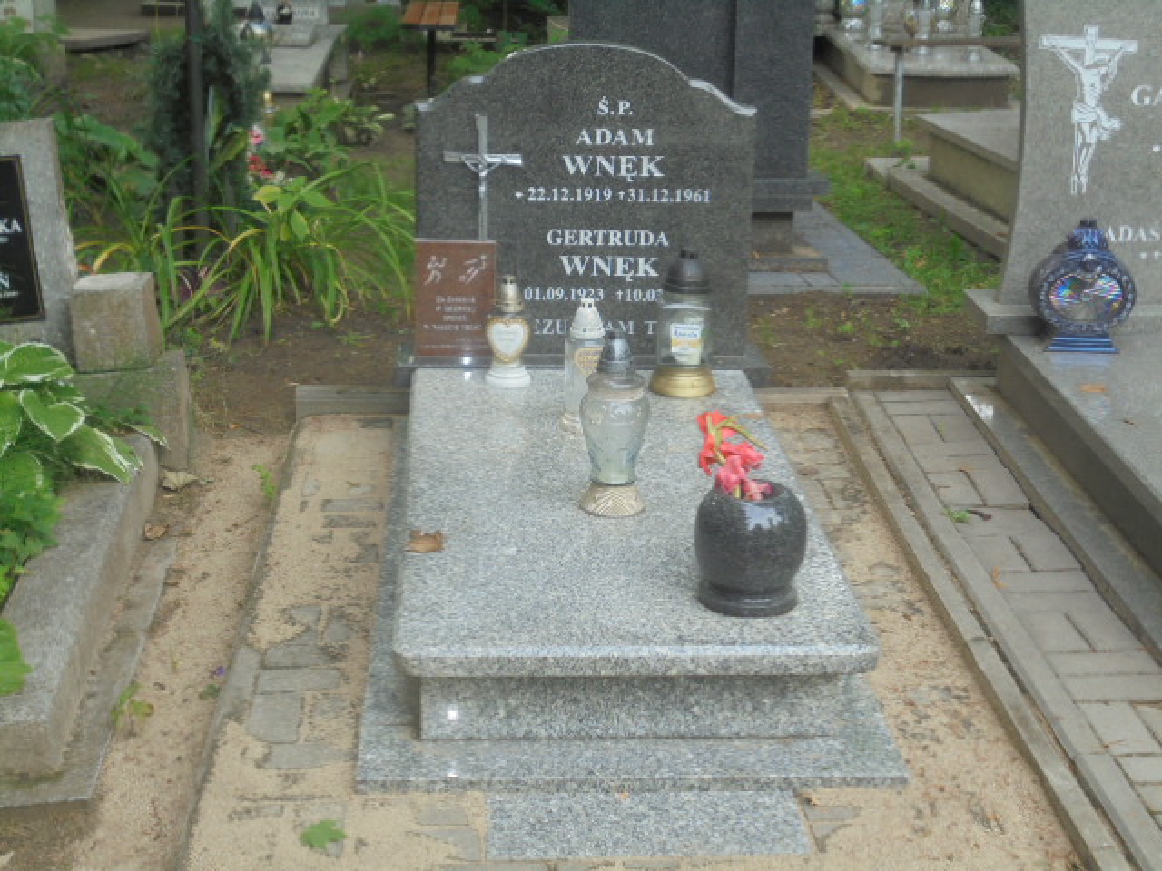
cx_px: 581
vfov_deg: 26.1
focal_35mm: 56
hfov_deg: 34.3
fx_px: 1880
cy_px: 436
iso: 100
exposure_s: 1/40
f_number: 5.2
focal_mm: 10.1
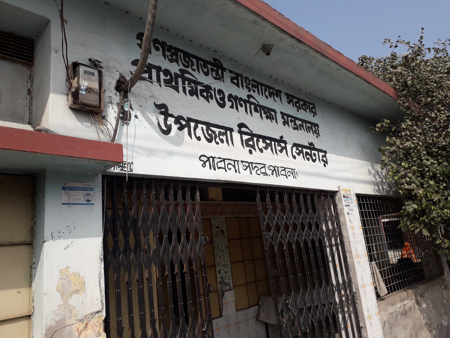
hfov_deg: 65.3
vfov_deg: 51.4
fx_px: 351
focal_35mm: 27
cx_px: 225
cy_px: 169
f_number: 1.9
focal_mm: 3.6
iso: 40
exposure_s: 1/1916
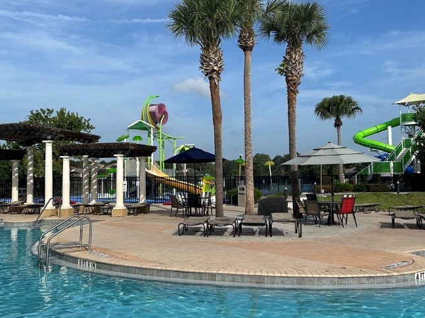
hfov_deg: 48.7
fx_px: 466
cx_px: 174
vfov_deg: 37.7
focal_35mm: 38
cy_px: 149
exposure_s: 1/7042
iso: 80
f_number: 1.78
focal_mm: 6.86
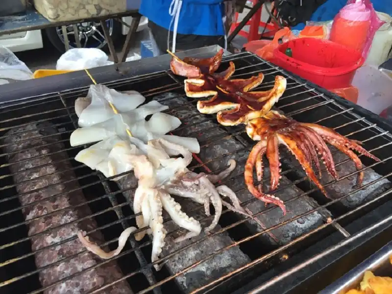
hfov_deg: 61.7
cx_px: 196
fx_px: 328
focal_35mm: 29
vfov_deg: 48.2
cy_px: 147
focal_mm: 4.15
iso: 50
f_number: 2.2
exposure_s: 1/120
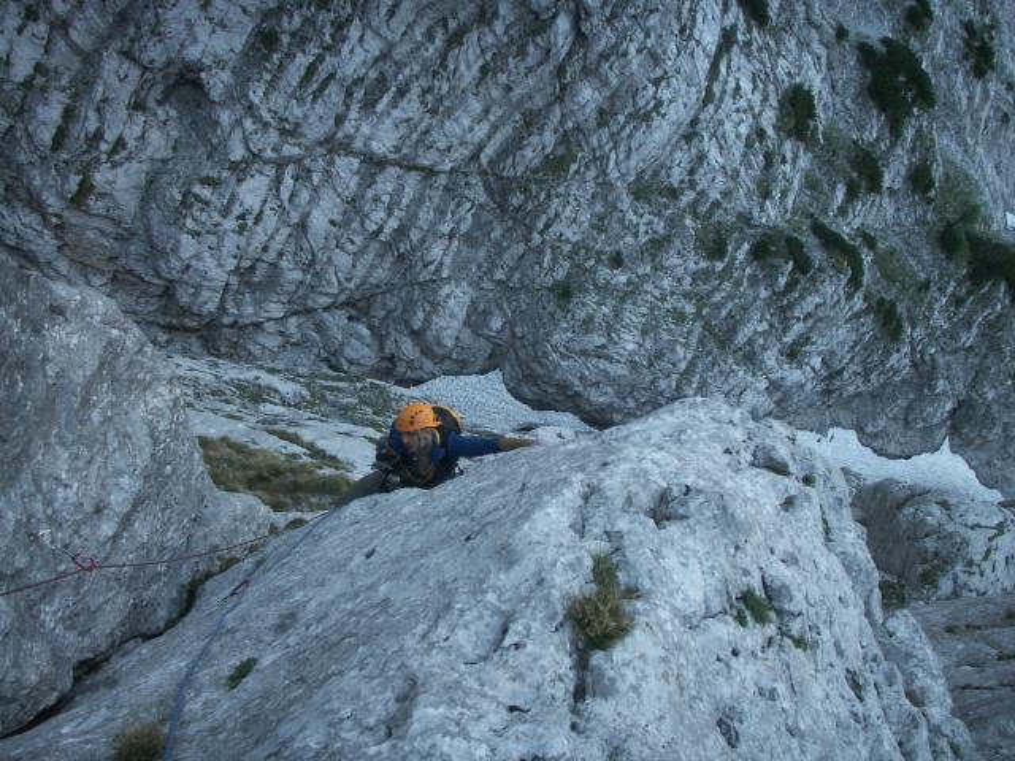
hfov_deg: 50.1
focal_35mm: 37
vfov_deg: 38.7
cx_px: 508
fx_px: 1085
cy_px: 380
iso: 50
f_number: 3.5
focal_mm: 7.7
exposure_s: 1/100
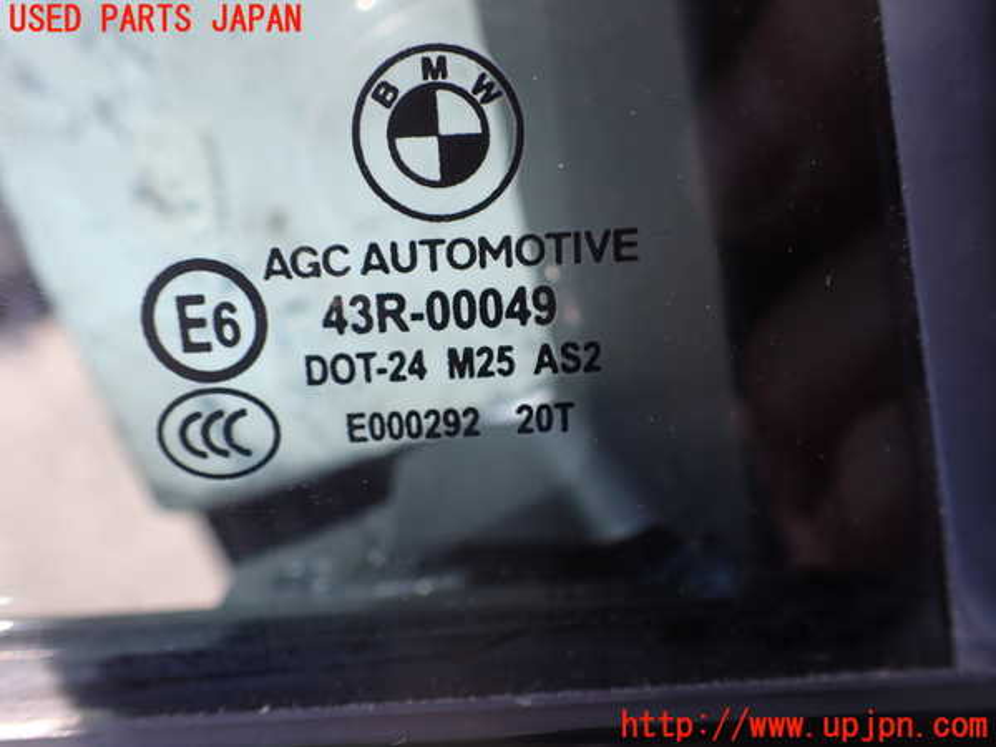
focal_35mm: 30
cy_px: 374
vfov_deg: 46.8
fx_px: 863
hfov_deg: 60.0
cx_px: 498
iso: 125
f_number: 2.3
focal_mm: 5.4
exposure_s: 1/125
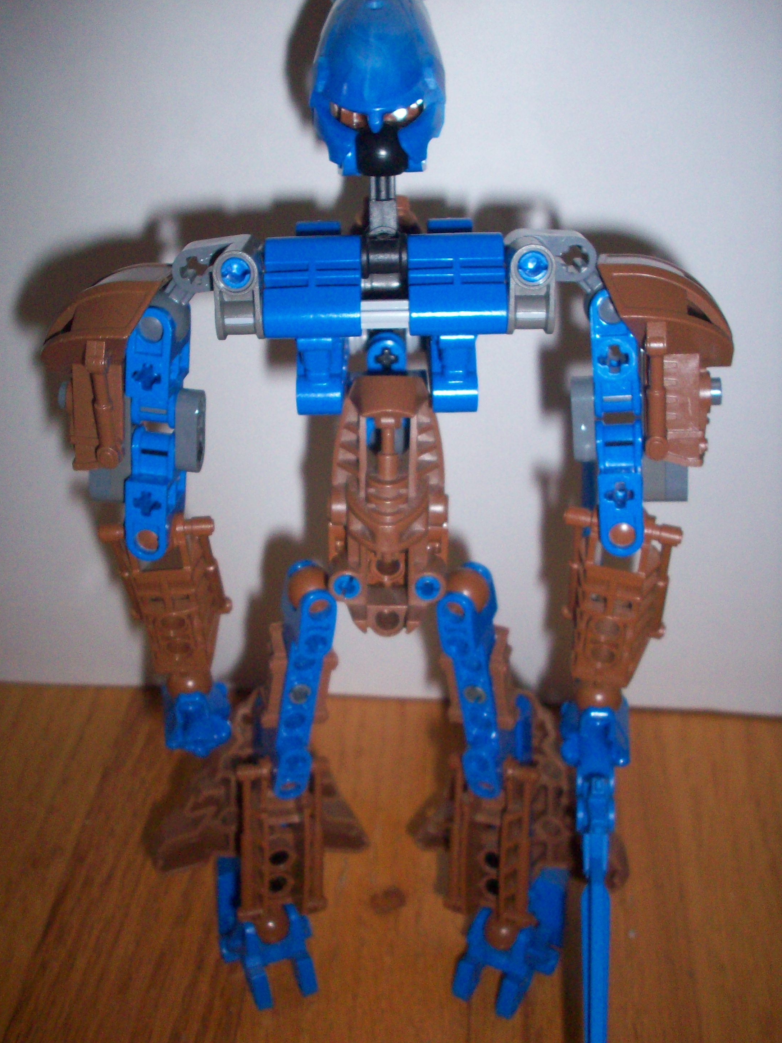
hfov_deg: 36.8
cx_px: 375
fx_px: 1175
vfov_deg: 47.9
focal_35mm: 39
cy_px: 532
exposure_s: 1/64
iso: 160
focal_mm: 6.2
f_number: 2.8
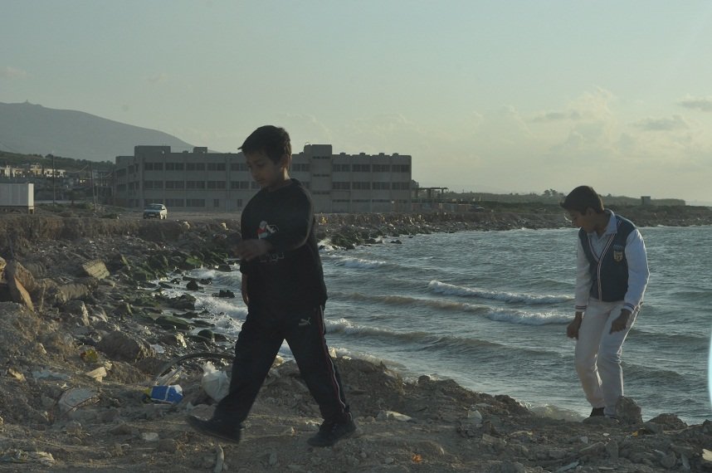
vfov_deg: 18.9
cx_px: 356
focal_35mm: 72
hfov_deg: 28.1
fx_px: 1422
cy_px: 236
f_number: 9
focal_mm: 48
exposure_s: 1/200
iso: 200
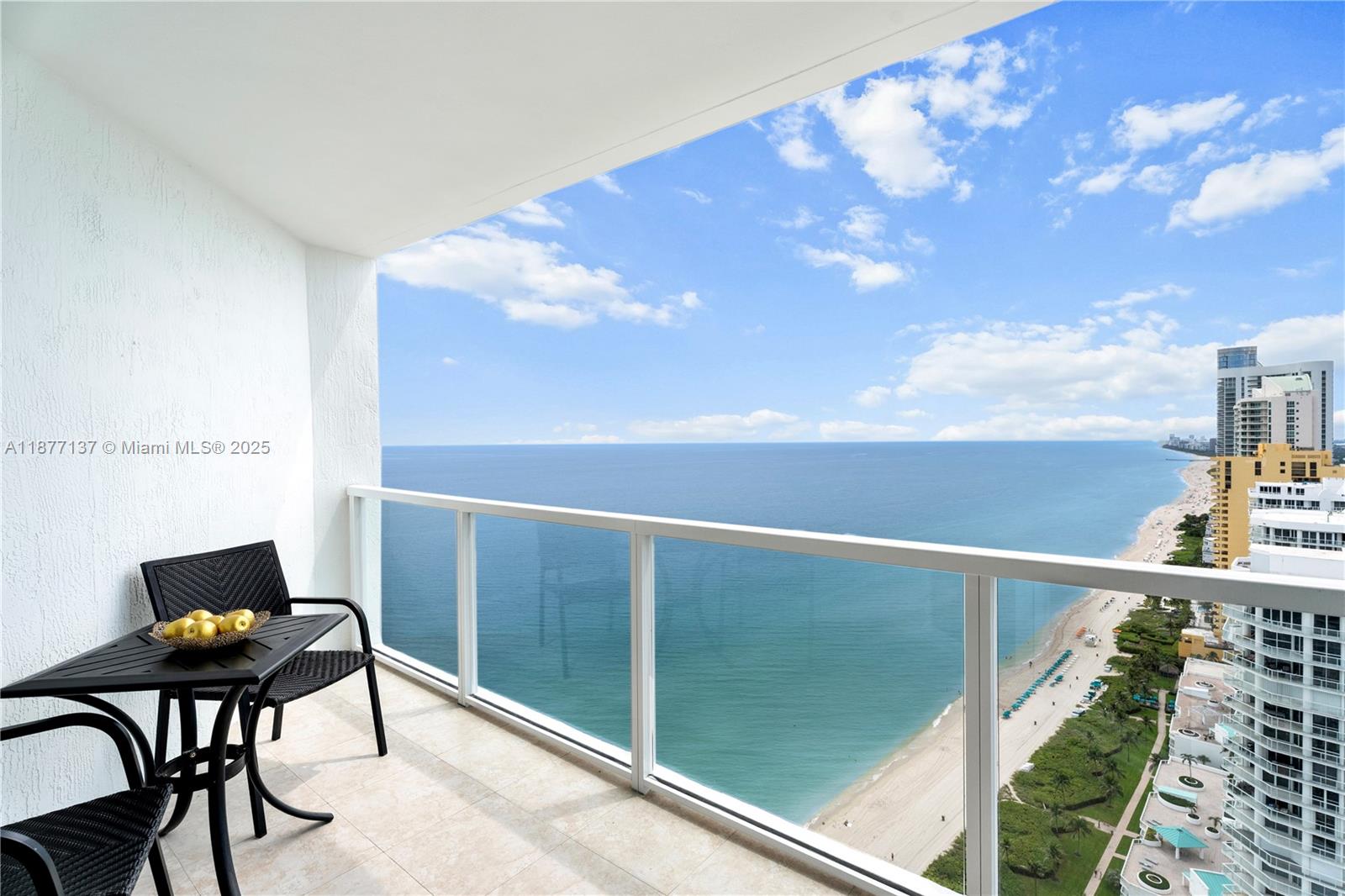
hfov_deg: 96.7
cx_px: 672
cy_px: 448
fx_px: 598
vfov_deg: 73.7
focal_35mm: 16
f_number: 8
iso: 400
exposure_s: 1/320
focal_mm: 16
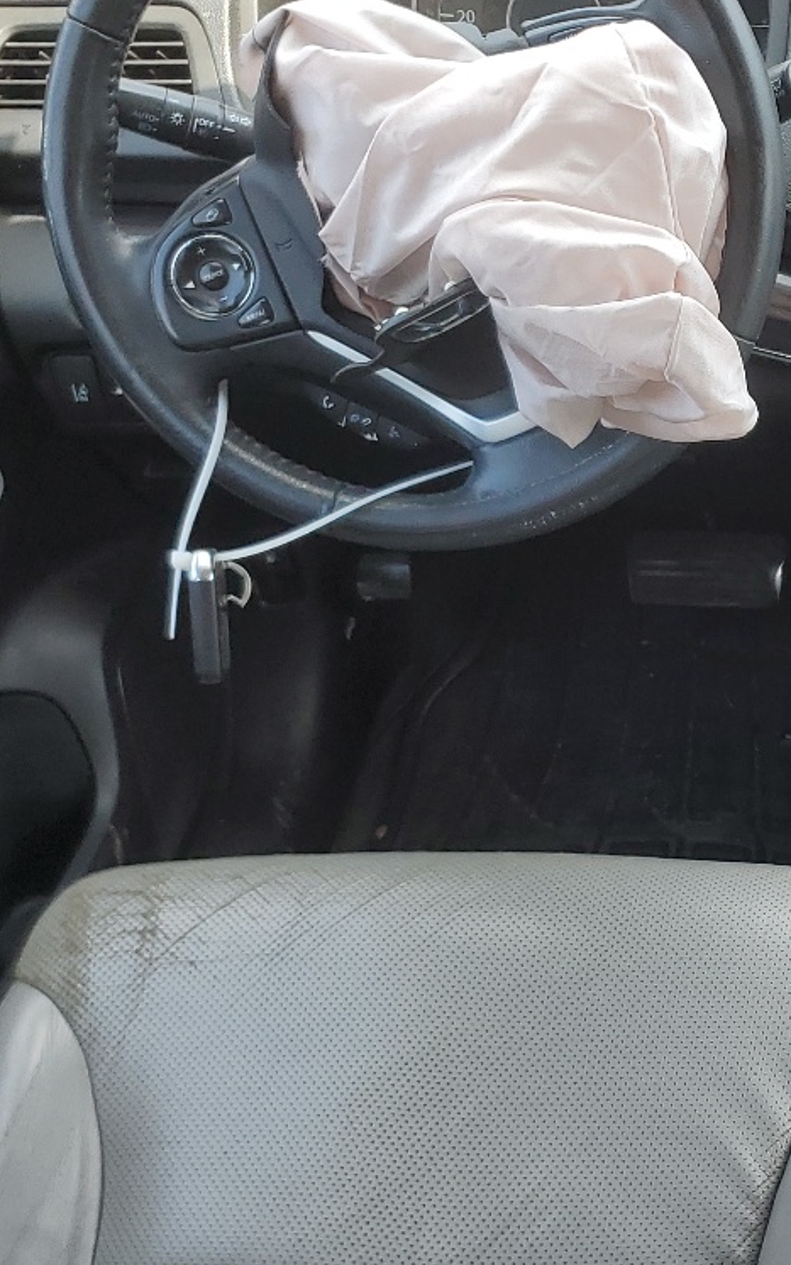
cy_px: 720
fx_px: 2035
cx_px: 1065
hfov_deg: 20.0
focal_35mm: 59
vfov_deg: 34.5
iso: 50
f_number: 1.5
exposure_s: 1/250
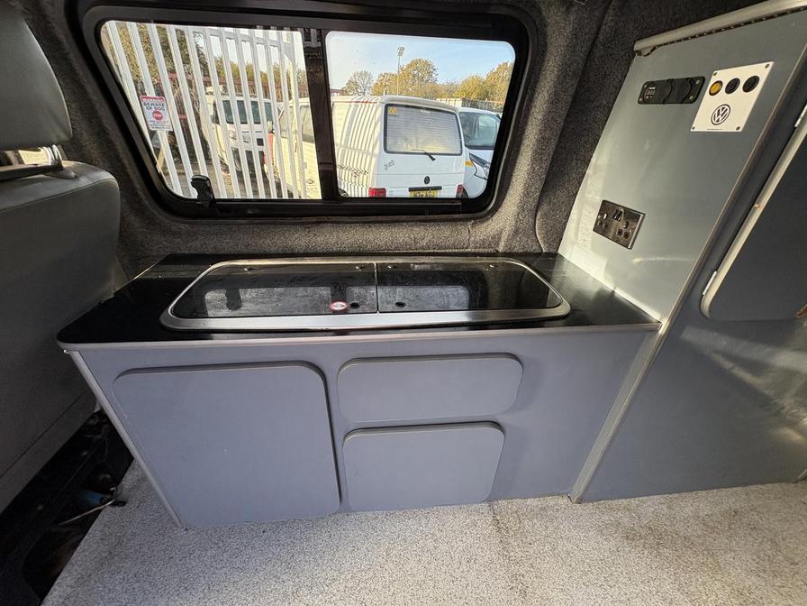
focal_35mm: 14
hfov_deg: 102.1
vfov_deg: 85.7
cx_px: 404
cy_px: 303
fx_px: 326
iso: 200
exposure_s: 1/99
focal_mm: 2.22
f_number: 2.2
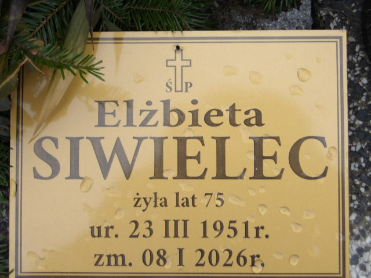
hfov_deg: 22.5
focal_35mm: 87
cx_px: 186
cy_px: 139
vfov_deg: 17.0
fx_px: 932
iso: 100
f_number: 5.6
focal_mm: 15.6
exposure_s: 1/110
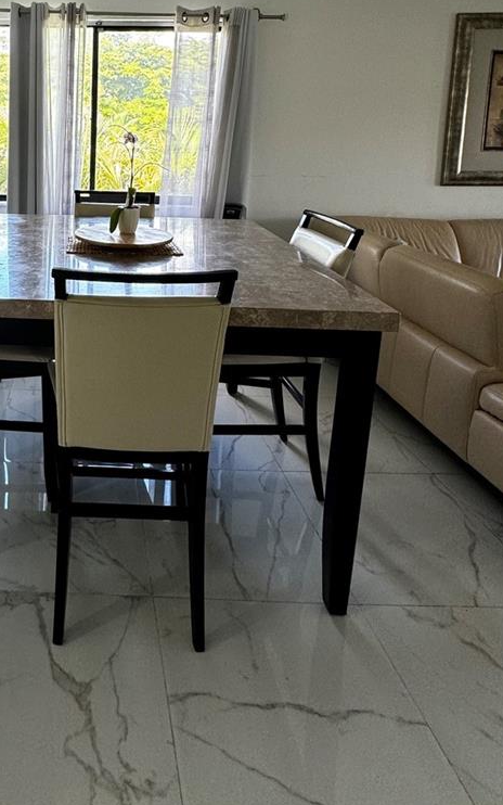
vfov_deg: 69.8
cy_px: 202
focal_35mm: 24
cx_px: 69
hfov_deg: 47.0
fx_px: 526
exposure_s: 1/99
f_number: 2.2
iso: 160
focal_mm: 2.22
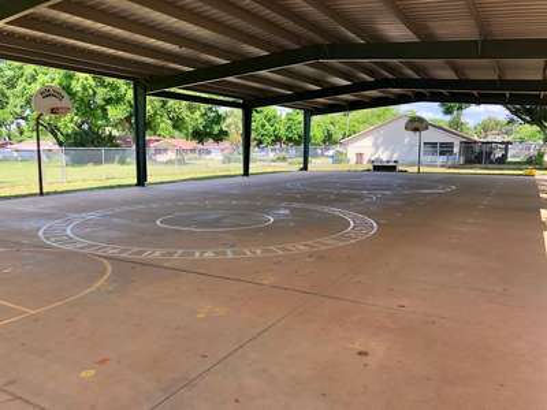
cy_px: 205
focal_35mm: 28
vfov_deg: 49.7
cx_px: 274
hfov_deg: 63.4
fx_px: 442
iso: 20
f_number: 1.8
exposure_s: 1/324
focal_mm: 4
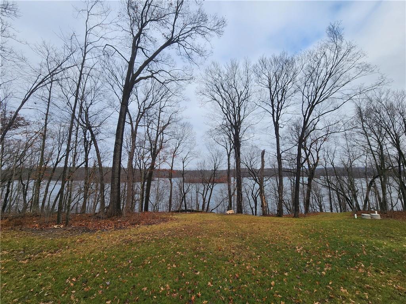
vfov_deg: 89.9
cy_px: 152
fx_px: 152
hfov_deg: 106.2
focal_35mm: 13
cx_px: 203
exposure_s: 1/707
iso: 50
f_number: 2.2
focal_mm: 2.2
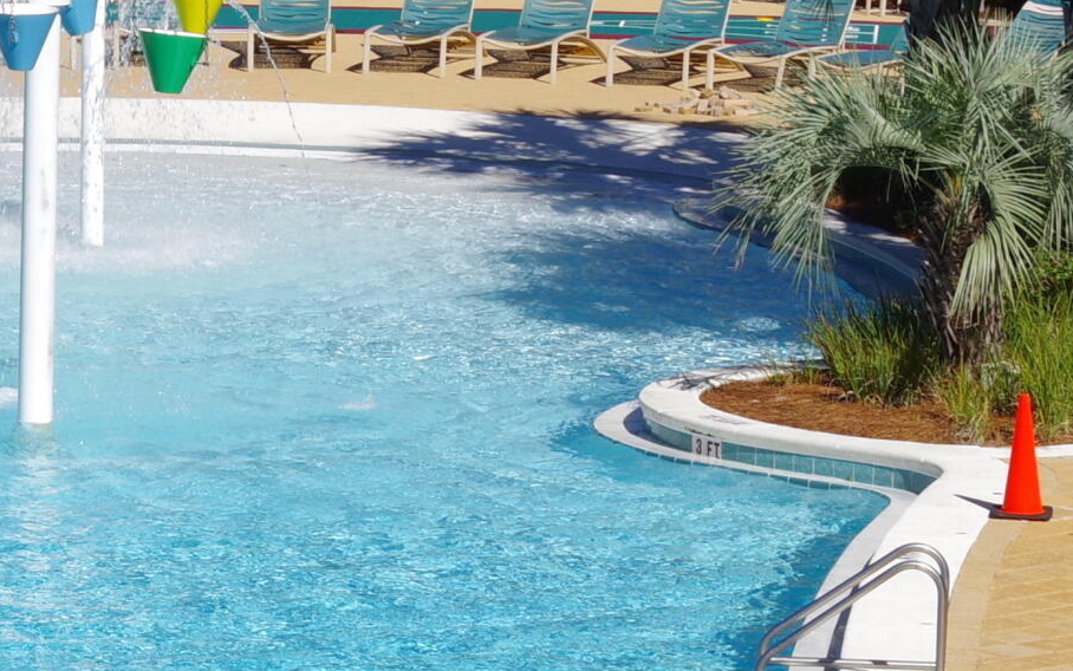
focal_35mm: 276
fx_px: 8073
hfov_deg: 7.6
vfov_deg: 4.8
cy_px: 554
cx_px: 35
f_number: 16
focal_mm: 55
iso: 200
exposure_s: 1/160
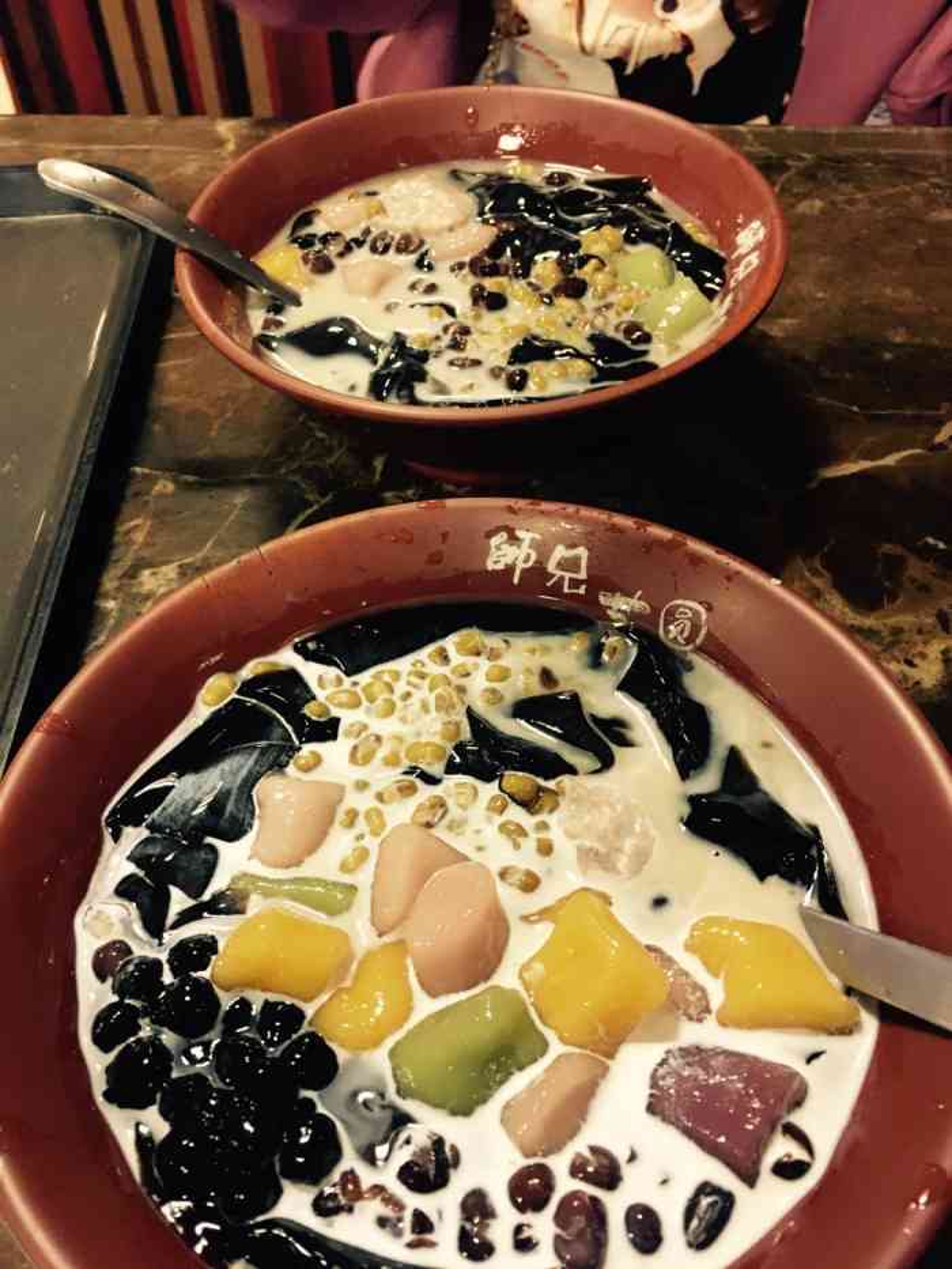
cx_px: 476
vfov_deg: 61.7
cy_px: 634
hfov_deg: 48.2
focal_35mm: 29
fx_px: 1063
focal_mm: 4.15
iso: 200
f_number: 2.2
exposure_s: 1/17
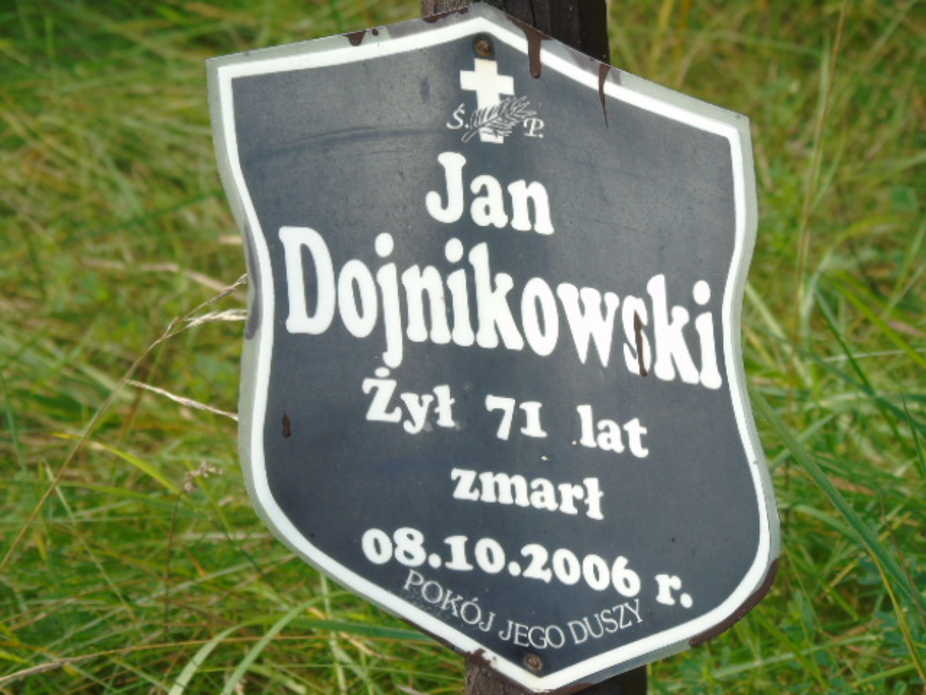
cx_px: 463
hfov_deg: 6.3
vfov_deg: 4.7
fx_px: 8480
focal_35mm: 317
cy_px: 348
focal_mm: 57
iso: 100
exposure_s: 1/125
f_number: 5.1
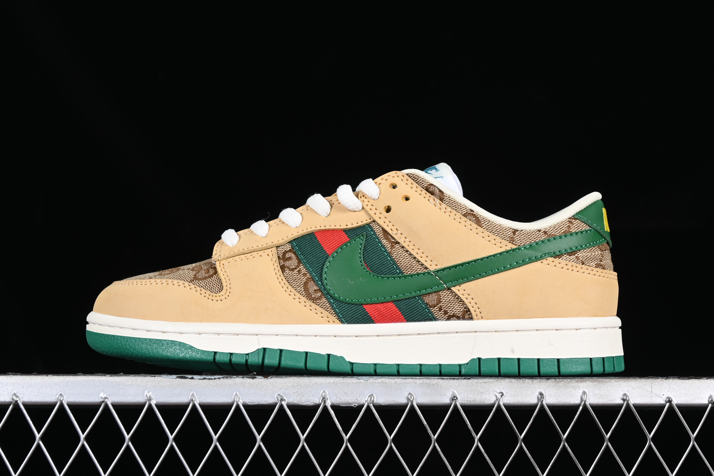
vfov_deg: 18.2
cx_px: 357
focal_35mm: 75
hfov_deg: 27.0
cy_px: 238
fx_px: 1487
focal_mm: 50
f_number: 7.1
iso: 160
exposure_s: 1/80
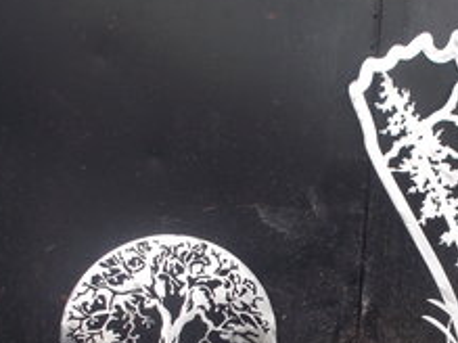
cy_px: 266
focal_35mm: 53
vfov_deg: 27.1
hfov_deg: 35.2
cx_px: 353
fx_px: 701
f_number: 3.3
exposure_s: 1/125
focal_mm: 4.1
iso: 80
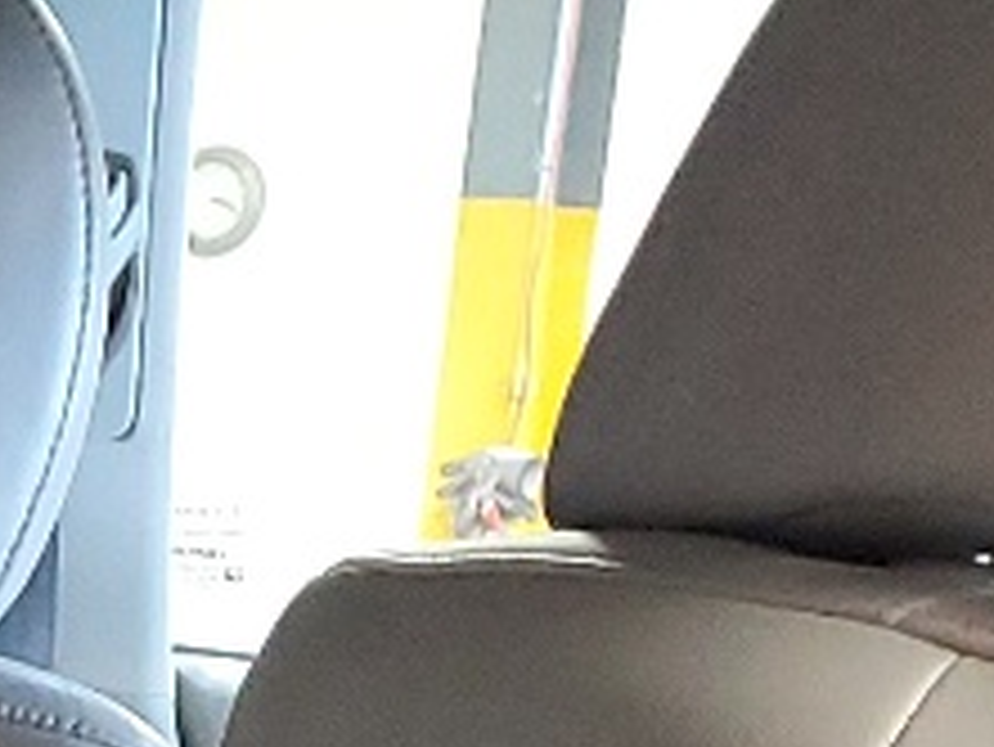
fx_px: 5401
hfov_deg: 9.7
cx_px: -1102
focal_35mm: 188
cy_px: 1683
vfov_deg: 7.5
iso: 297
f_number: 1.5
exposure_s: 1/24
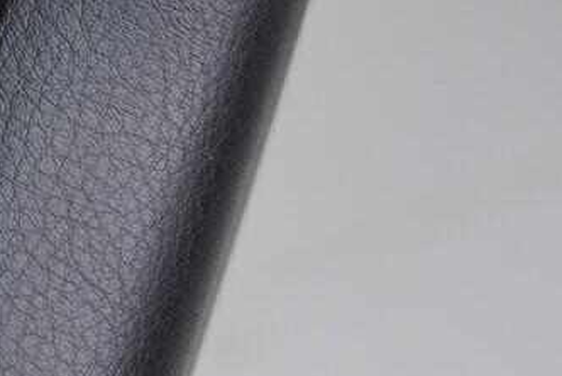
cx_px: -14
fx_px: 2437
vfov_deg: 8.8
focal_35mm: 156
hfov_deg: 13.0
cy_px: 159
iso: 125
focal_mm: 24
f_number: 3.2
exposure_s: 1/50
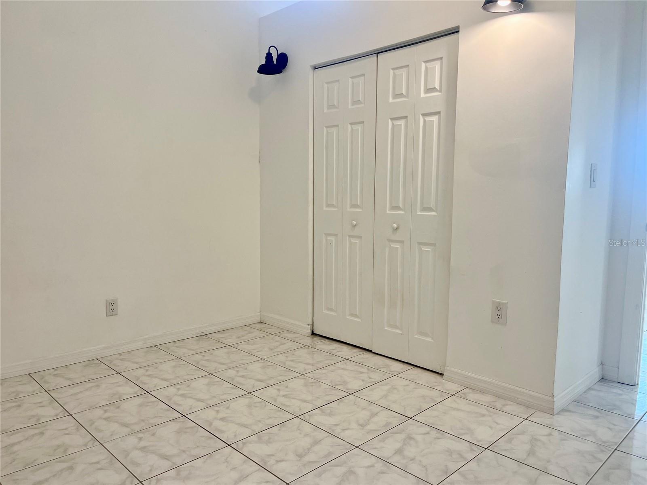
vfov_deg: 53.1
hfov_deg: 67.3
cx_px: 324
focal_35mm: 26
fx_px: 486
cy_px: 242
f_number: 1.6
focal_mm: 5.1
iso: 80
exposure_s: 1/120
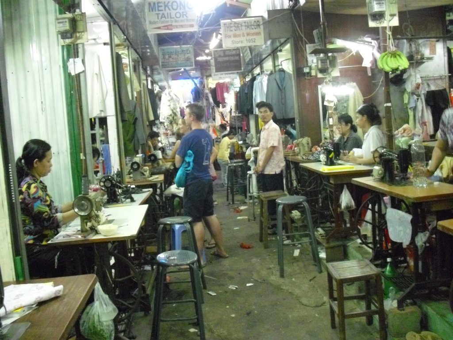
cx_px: 226
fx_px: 497
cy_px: 170
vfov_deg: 37.7
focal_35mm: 38
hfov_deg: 49.0
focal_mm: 6.2
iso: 800
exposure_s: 1/15
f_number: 2.8
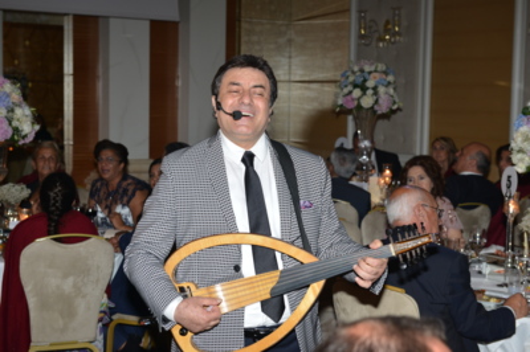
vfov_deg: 19.4
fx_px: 1030
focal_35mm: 70
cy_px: 176
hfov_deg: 28.9
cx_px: 265
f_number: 6.3
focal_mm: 70
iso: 640
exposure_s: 1/60
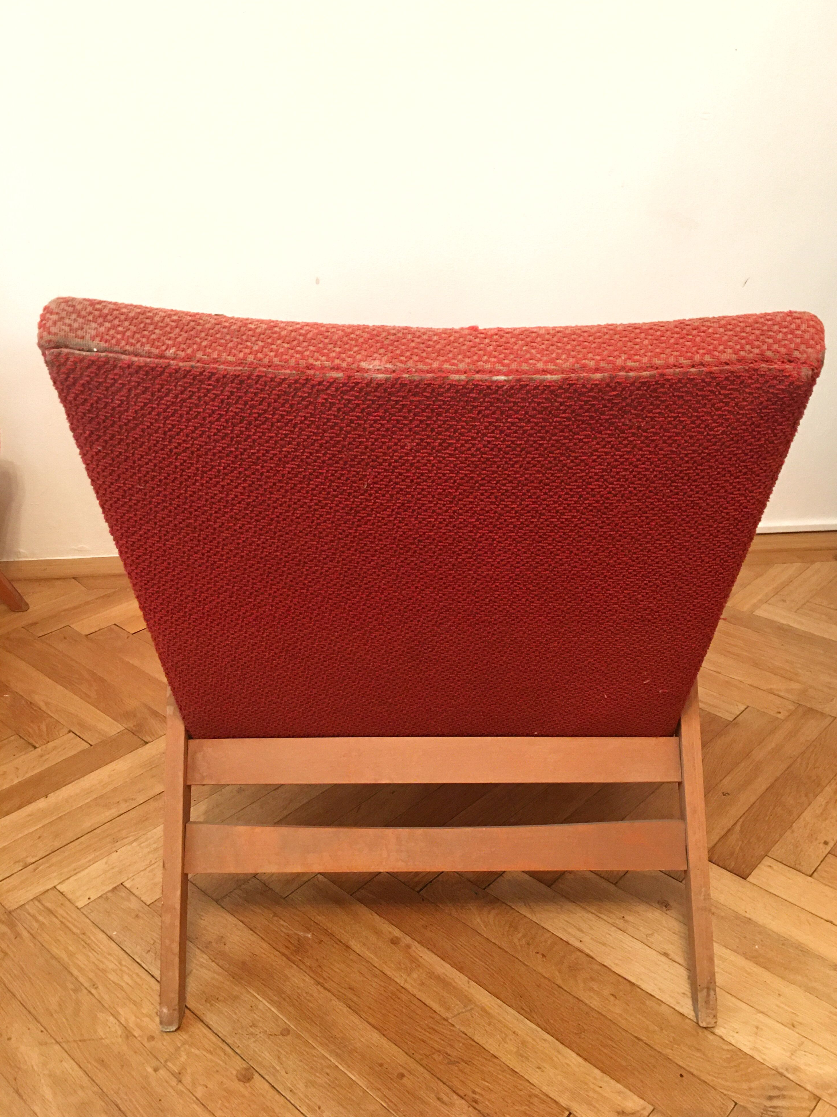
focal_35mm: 30
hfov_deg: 46.8
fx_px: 967
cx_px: 431
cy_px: 561
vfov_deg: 60.0
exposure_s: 1/17
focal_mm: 4.15
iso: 100
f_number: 2.2
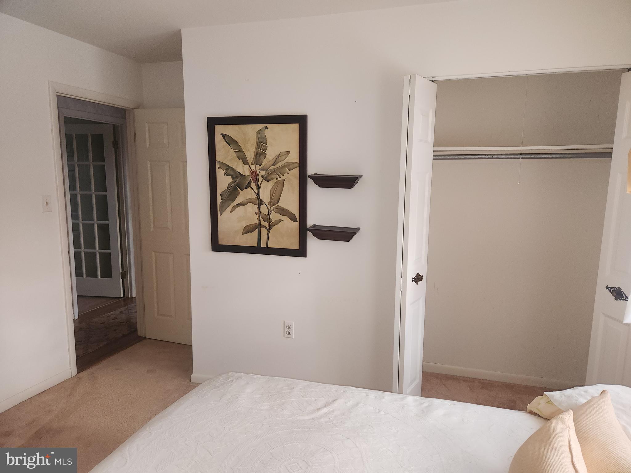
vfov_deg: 58.9
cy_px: 236
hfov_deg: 73.9
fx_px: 419
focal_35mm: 23
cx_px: 316
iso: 125
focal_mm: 5.4
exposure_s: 1/60
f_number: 1.8
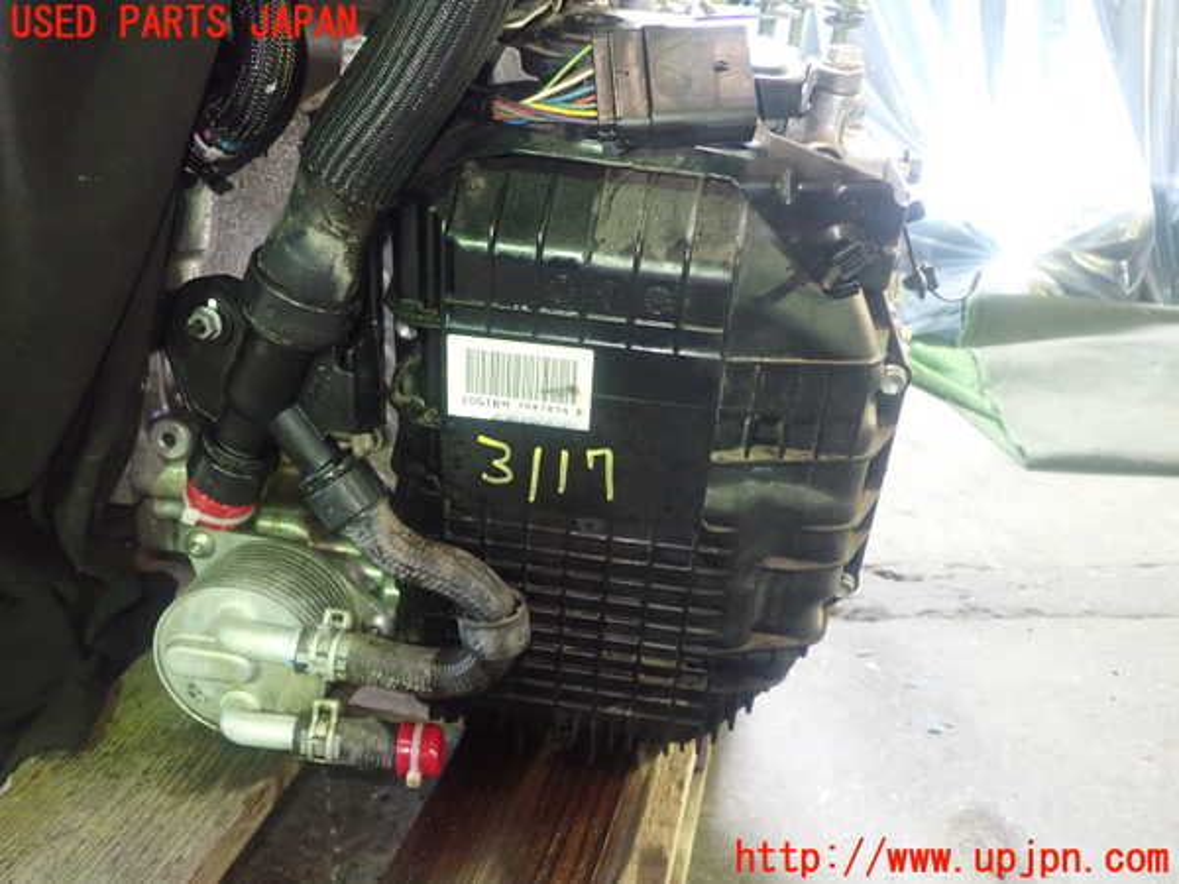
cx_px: 590
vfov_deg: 46.8
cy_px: 442
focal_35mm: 30
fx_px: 1022
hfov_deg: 60.0
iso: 800
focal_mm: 5.4
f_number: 2.3
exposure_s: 1/25
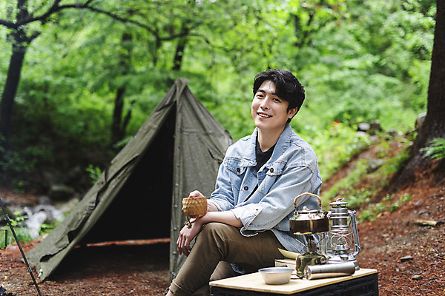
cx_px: 222
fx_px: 618
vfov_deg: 27.0
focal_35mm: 50
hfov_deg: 39.6
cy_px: 148
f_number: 2.5
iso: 800
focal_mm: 50
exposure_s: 1/320
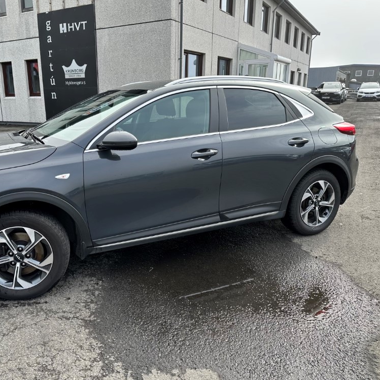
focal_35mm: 29
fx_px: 360
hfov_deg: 54.6
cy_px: 187
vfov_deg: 55.6
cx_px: 130
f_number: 1.78
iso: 80
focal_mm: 6.86
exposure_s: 1/879
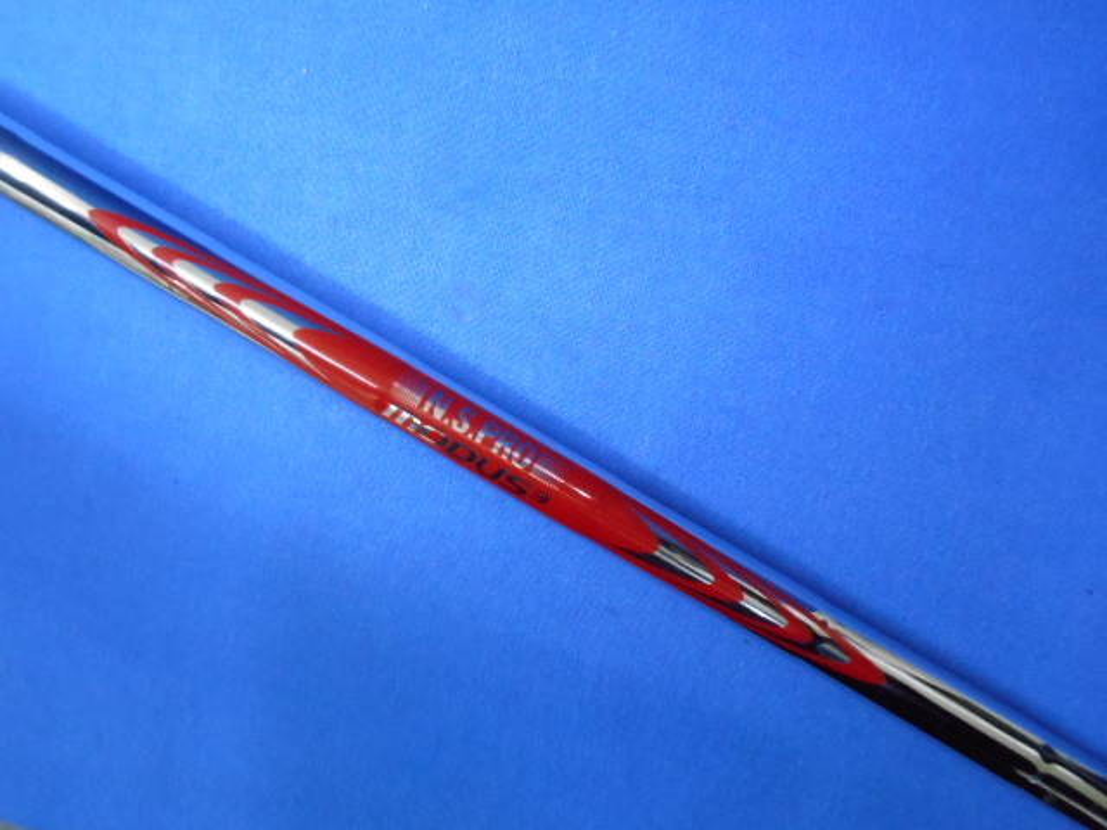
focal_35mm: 26
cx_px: 554
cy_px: 415
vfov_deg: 53.1
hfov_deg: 67.3
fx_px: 831
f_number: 3.2
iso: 800
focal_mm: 4.6
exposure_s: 1/50
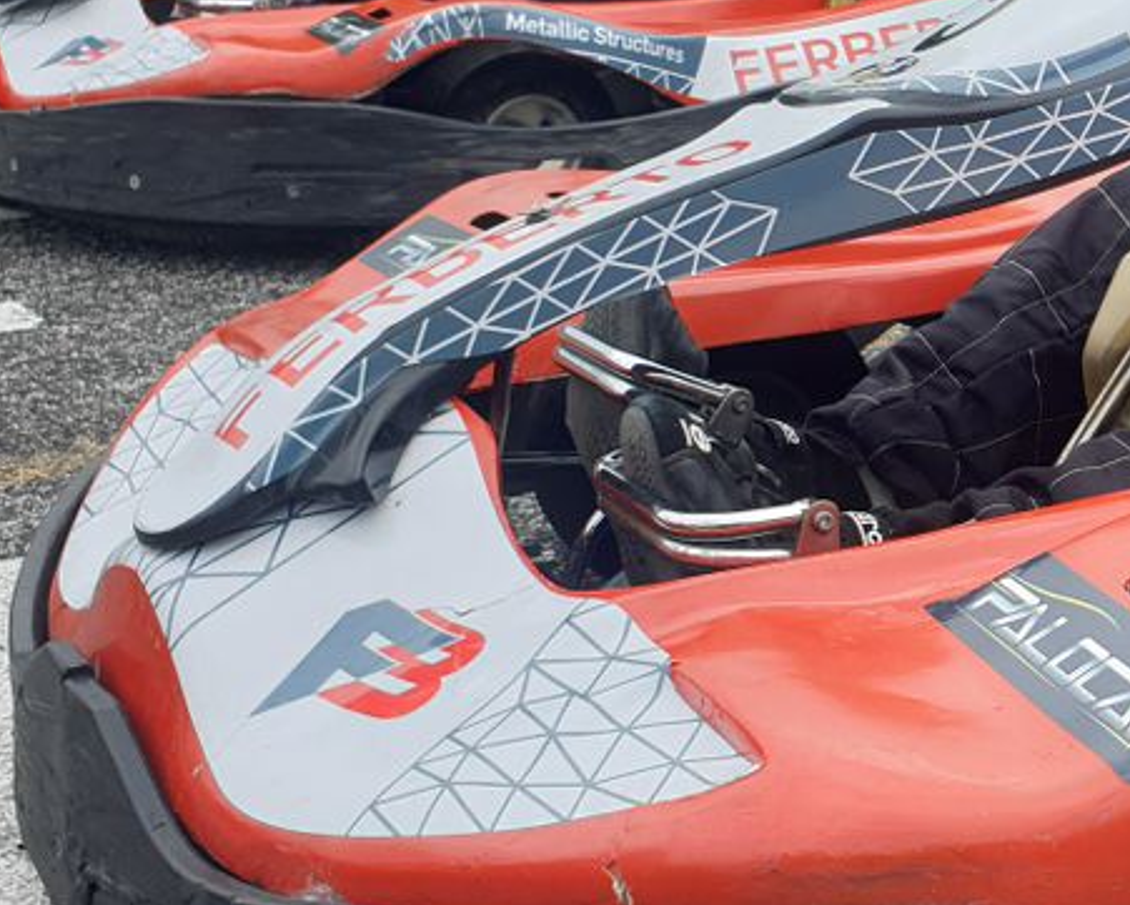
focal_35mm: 72
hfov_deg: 23.8
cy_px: 271
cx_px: 1393
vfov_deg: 21.2
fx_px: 2408
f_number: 2.4
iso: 50
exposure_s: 1/654
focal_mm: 4.3
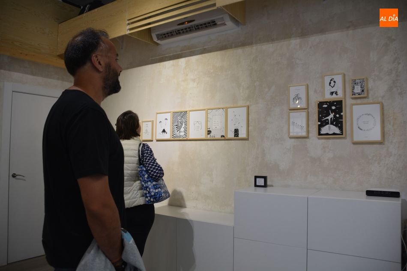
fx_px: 305
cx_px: 204
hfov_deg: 67.4
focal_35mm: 27
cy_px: 136
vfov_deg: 47.9
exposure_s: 1/60
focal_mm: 18
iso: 400
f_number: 4
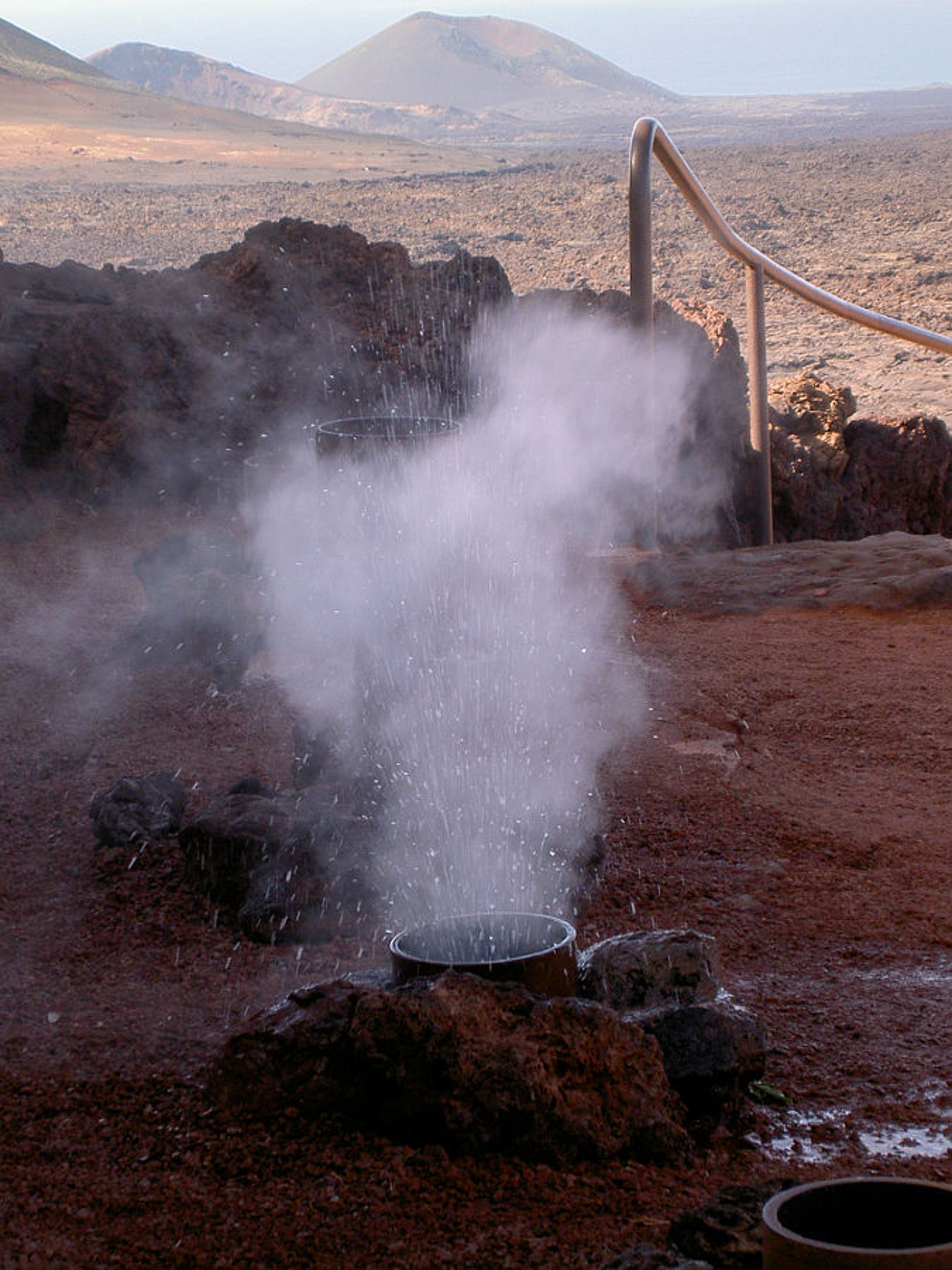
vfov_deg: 19.3
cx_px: 476
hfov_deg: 14.5
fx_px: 3740
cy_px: 635
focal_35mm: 102
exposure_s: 1/125
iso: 50
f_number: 4.9
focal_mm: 16.8
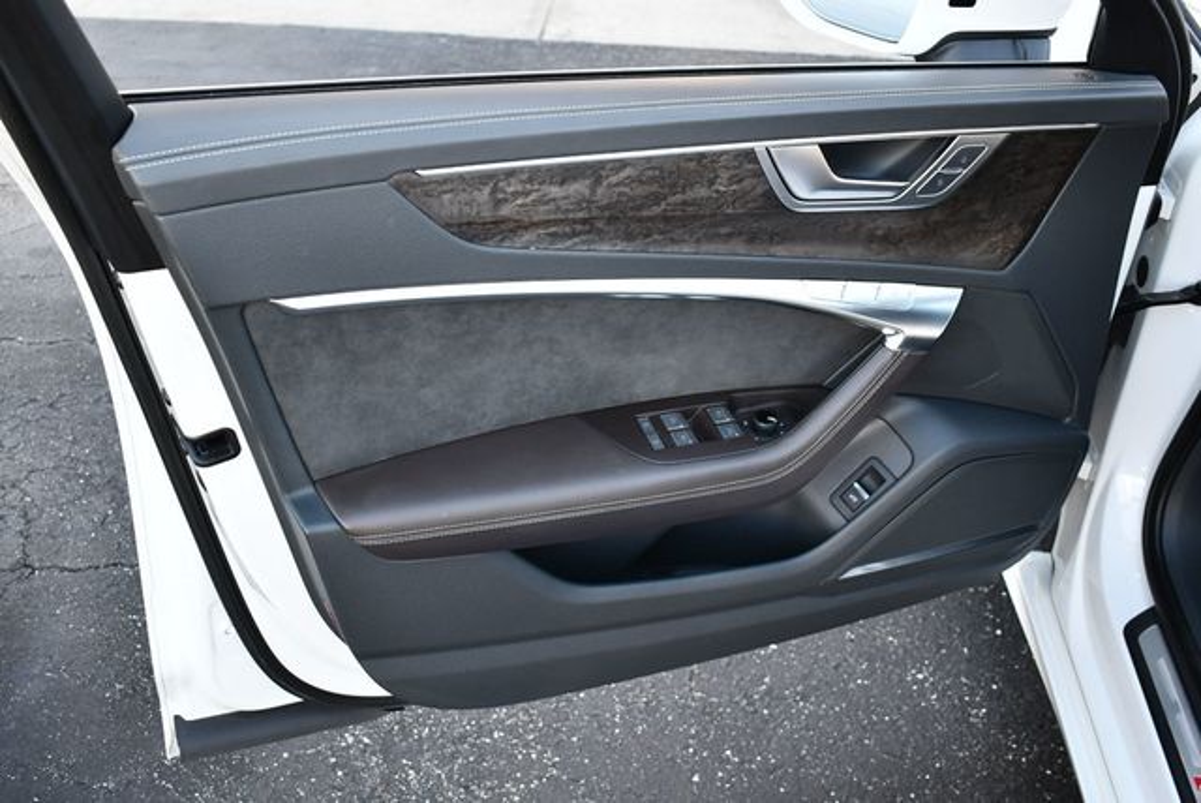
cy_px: 402
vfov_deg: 33.5
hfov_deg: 48.4
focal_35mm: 40
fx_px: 1336
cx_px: 600
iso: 640
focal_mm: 20
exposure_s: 1/250
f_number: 3.5
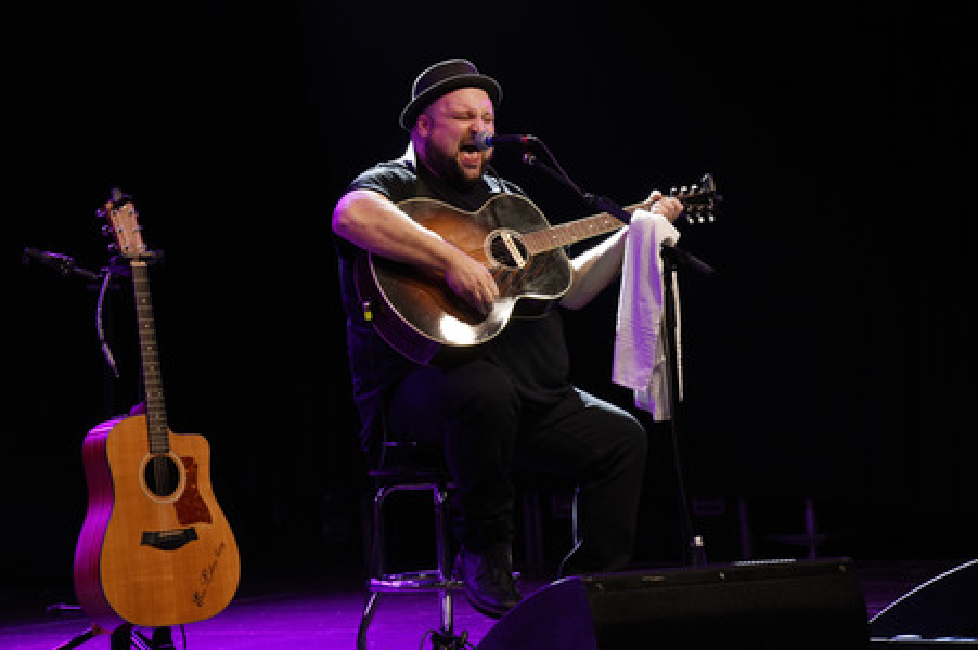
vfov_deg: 11.4
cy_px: 325
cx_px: 489
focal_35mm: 120
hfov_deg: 17.1
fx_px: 3258
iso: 640
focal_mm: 120
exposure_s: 1/60
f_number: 7.1
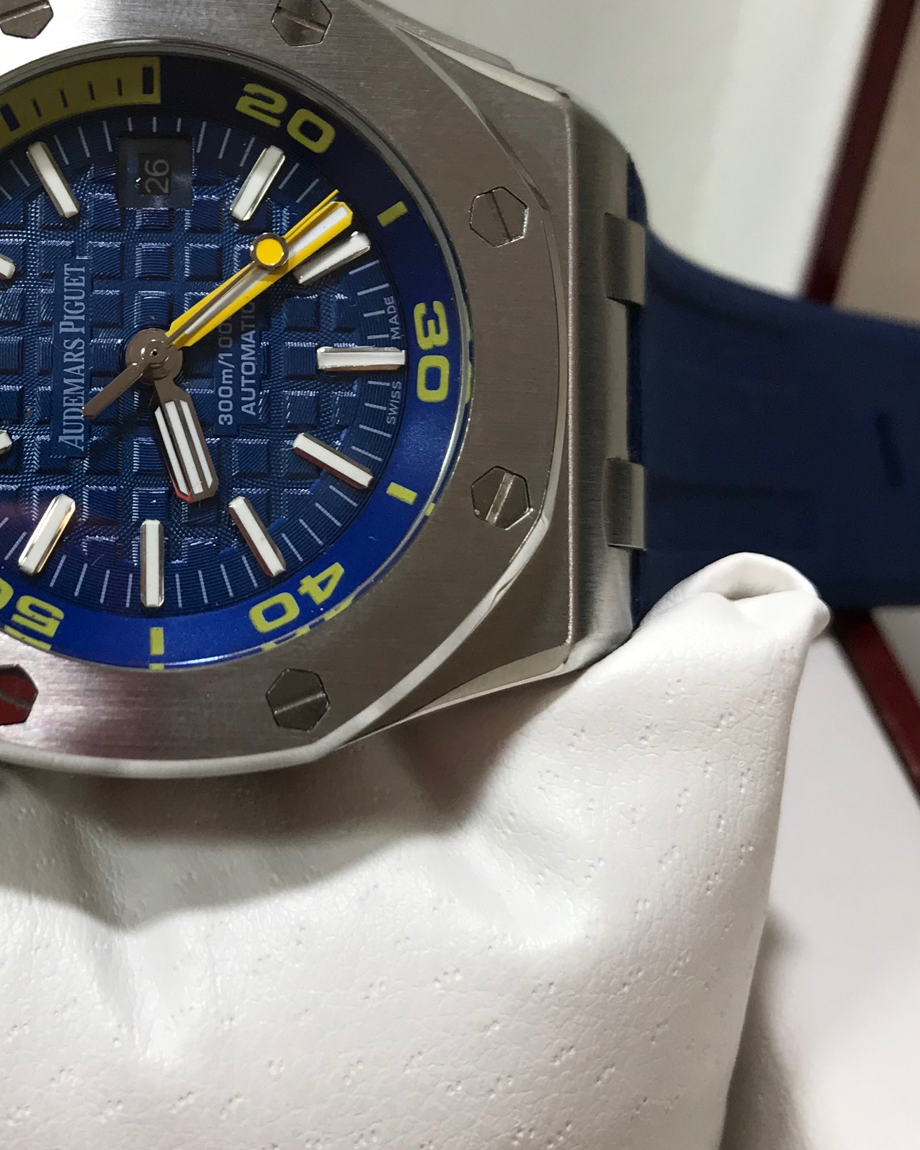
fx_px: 1804
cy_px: 391
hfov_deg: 27.8
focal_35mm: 53
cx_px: 138
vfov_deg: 35.1
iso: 32
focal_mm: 3.99
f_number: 1.8
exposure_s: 1/100
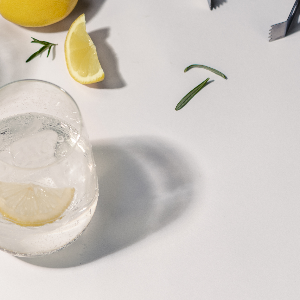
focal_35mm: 149
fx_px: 1461
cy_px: 111
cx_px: 42
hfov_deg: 11.7
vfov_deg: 11.7
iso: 50
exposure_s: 1/50
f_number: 4.5
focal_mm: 60
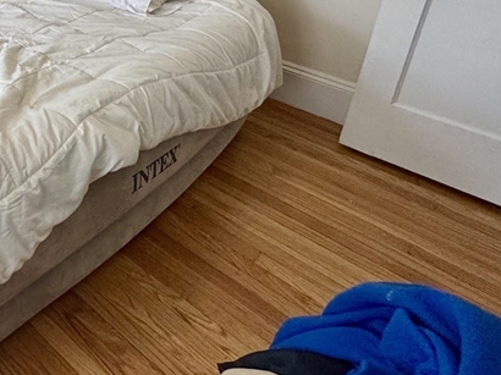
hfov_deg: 37.9
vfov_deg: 35.3
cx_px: -112
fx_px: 506
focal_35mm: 35
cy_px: -31
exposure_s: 1/120
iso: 200
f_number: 2.2
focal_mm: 2.22
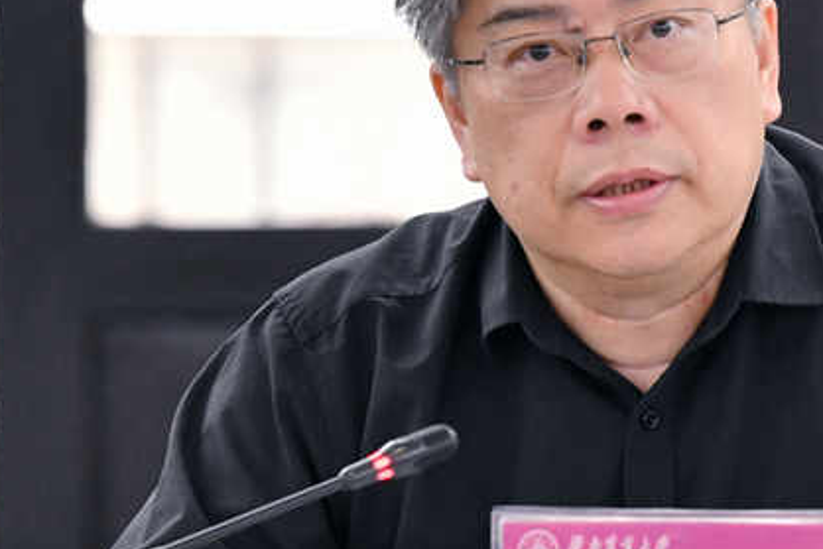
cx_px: 665
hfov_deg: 4.2
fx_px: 11205
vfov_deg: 2.8
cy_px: 175
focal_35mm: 490
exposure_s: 1/160
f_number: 5
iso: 1600
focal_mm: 200
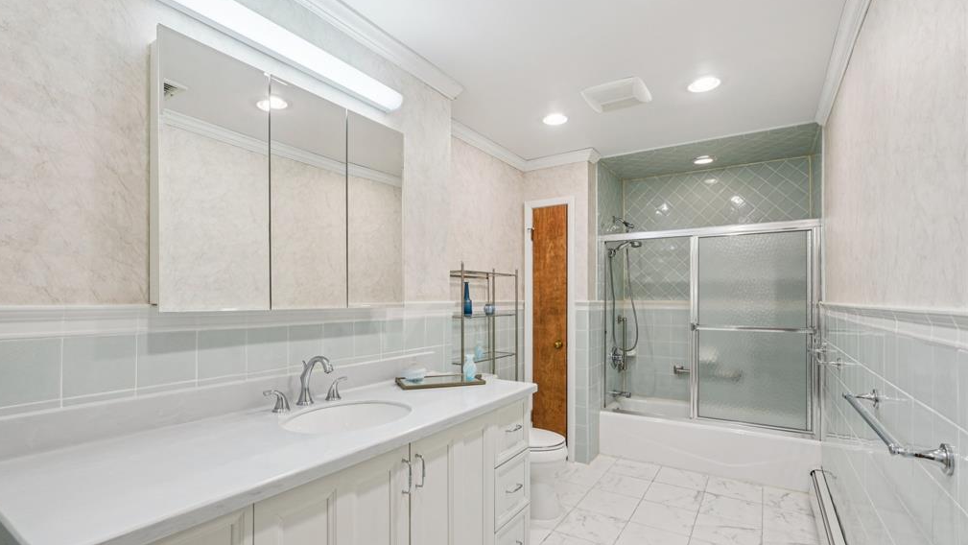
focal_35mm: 17
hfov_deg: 95.9
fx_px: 436
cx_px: 478
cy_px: 290
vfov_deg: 63.9
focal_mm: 16
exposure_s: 1/25
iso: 400
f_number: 9
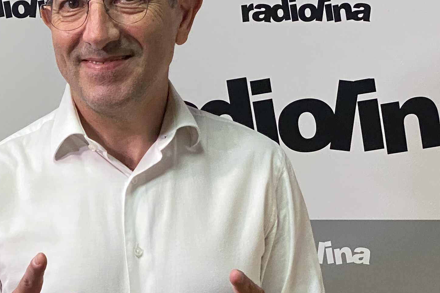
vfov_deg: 9.1
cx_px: 122
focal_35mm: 150
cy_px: 258
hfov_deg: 13.6
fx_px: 1833
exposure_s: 1/112
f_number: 2
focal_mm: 6
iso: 160
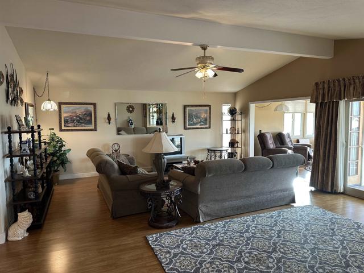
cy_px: 136
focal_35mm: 24
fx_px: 252
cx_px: 182
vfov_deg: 56.8
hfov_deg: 71.6
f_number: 1.78
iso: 160
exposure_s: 1/60
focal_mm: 6.86
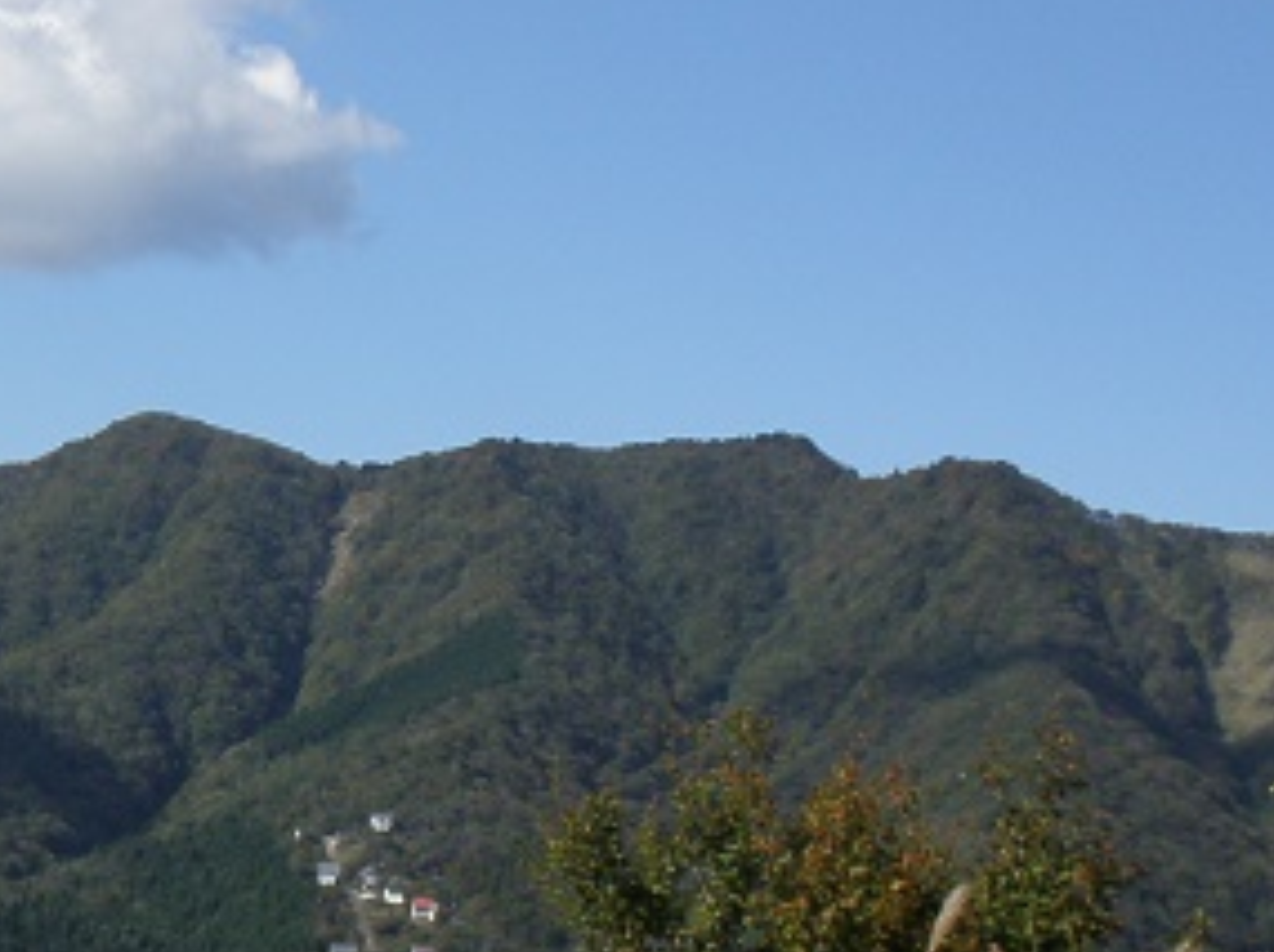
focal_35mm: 104
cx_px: -103
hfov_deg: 18.3
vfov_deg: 14.1
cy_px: 755
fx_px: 3823
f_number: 10
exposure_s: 1/125
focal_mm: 6.6
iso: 64
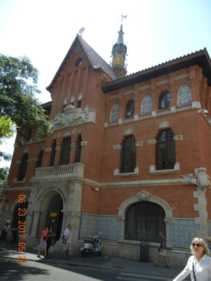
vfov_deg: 60.0
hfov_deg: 46.8
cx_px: 106
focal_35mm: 30
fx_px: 244
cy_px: 140
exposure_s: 1/886
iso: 160
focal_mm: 5.4
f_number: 3.5
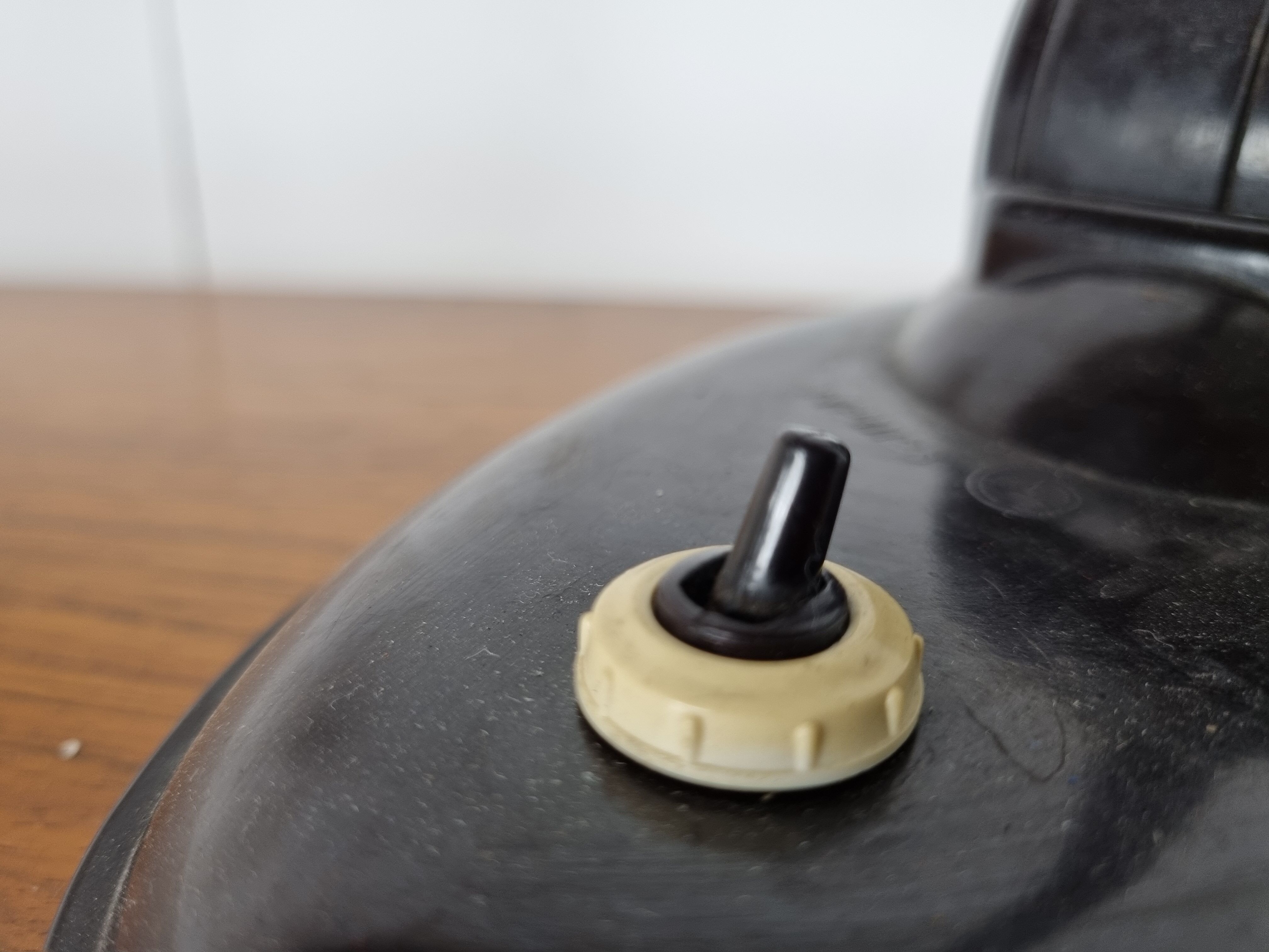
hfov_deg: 67.3
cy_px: 476
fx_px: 953
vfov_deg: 53.1
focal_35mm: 26
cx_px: 634
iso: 160
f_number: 1.8
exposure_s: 1/100
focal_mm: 5.4
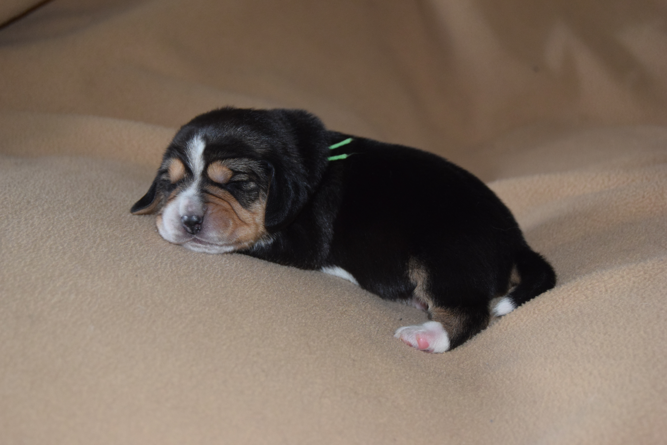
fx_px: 1334
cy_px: 222
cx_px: 334
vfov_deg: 18.9
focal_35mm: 72
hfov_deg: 28.1
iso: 1600
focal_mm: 48
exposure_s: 1/60
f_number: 5.3
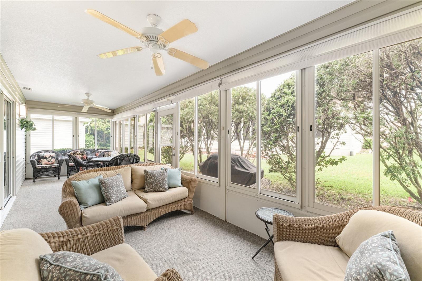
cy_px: 140
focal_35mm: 14
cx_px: 211
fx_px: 164
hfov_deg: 104.3
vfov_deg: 81.2
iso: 320
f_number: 8
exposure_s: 1/6
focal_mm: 14
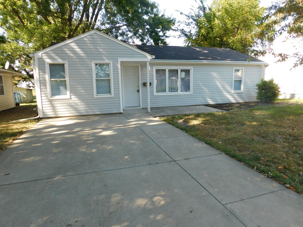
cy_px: 114
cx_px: 152
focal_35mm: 23
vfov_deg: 58.9
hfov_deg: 73.9
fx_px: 201
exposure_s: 1/320
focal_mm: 4
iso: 125
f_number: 3
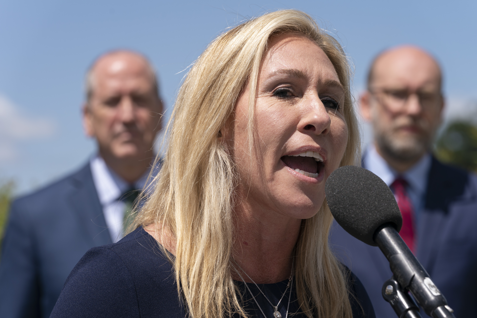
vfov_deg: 8.1
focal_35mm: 170
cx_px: 238
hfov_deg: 12.1
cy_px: 159
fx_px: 2252
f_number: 8
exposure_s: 1/800
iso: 250
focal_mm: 170
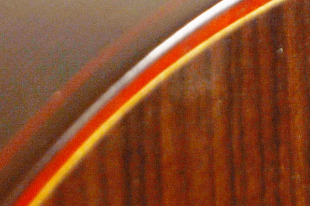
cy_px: -199
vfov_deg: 3.3
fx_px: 3565
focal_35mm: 415
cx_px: 379
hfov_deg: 5.0
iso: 100
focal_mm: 55
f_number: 5.6
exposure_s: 1/15
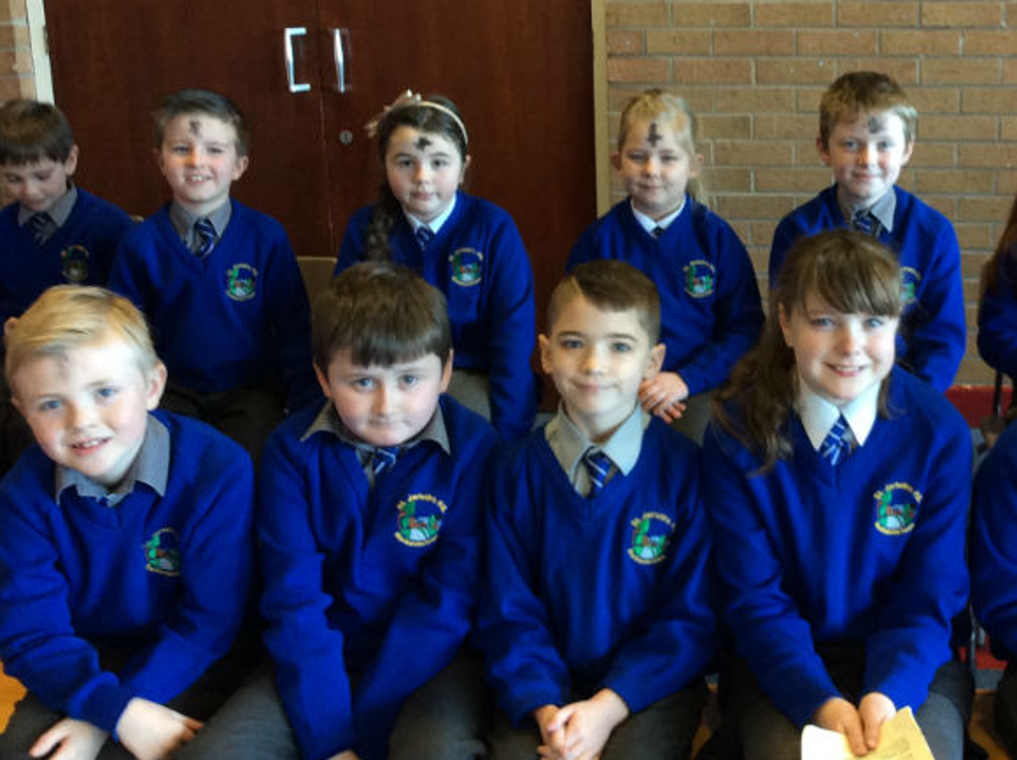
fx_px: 1584
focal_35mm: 54
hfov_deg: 34.9
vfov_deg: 26.9
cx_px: 749
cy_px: 305
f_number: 2.4
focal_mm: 3.3
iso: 80
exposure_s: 1/24
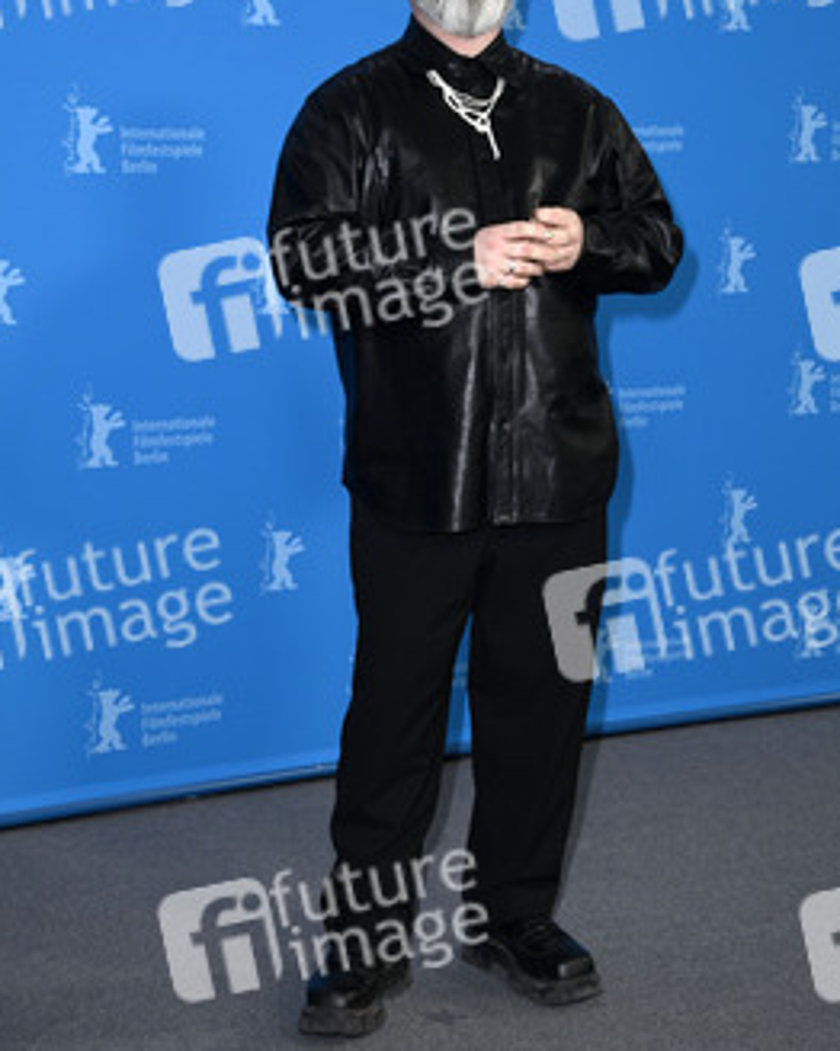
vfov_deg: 26.8
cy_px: 445
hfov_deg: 21.5
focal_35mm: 71
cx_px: 417
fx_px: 2208
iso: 1000
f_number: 5.6
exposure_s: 1/250
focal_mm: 62
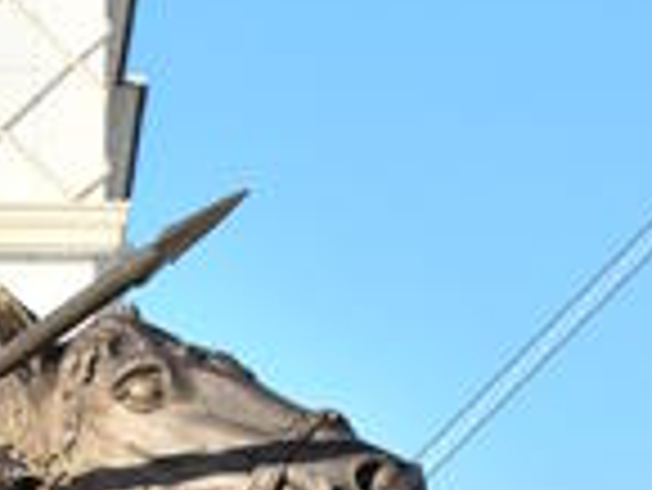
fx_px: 5222
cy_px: 1070
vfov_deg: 5.2
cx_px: -182
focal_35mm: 277
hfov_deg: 7.1
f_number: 9
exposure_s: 1/200
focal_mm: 48
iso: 100
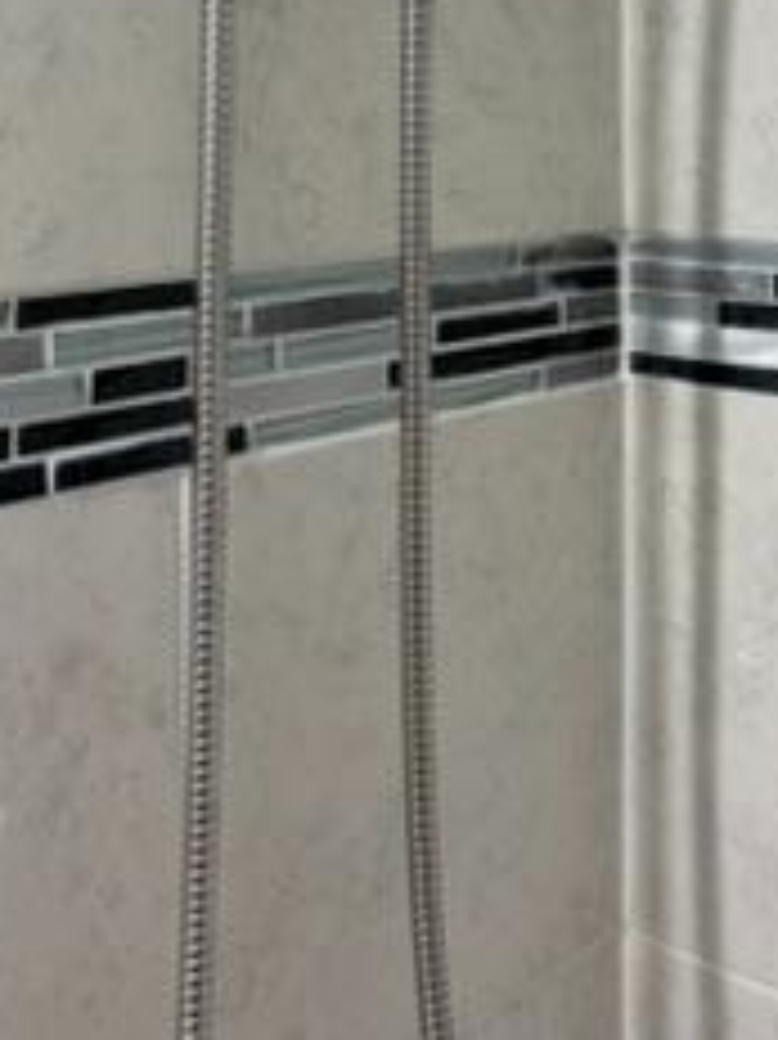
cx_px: 396
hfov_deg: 27.0
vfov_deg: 34.1
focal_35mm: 54
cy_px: 153
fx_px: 1620
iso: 80
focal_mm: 5.96
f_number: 1.6
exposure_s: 1/120
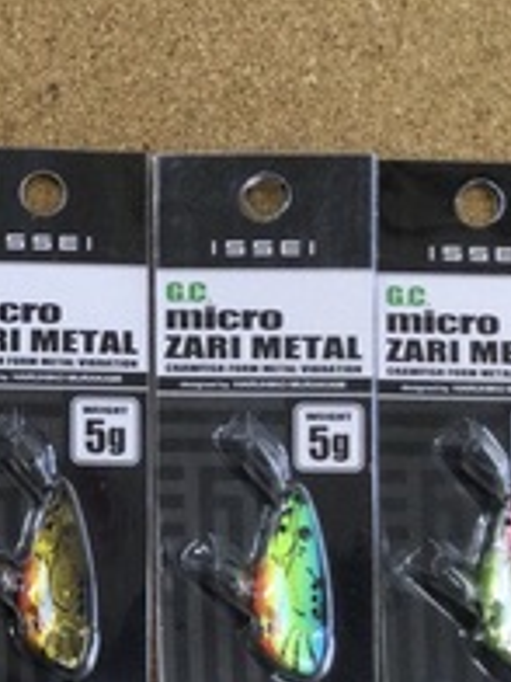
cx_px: -358
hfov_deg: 14.1
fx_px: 1870
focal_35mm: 95
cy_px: 421
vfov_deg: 20.6
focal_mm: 3.3
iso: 25
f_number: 2.4
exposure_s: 1/30
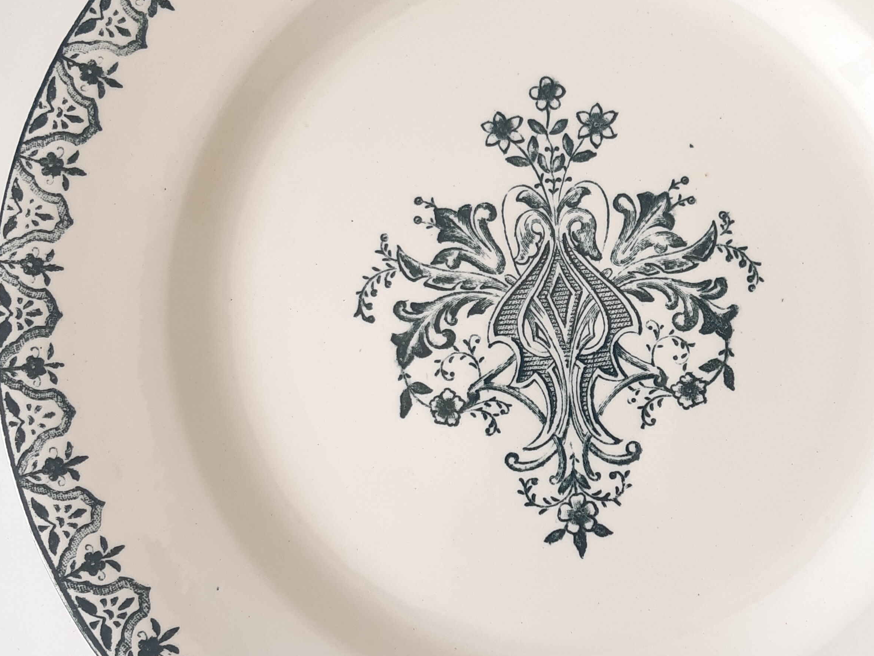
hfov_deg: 37.2
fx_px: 1288
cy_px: 327
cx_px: 567
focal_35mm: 51
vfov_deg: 28.6
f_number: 1.7
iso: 50
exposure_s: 1/50
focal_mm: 3.93
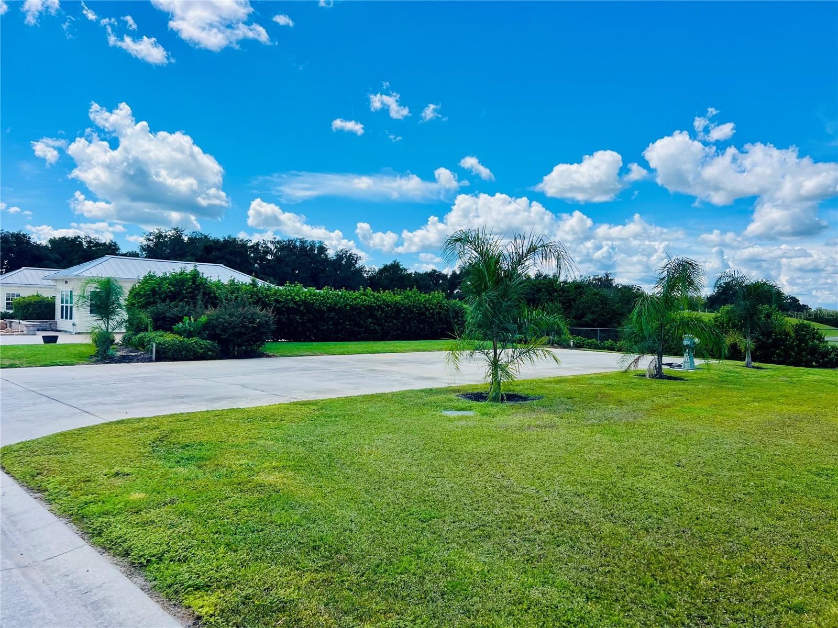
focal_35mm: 26
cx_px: 419
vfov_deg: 53.1
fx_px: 629
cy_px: 314
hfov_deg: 67.3
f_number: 1.5
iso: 50
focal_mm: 5.7
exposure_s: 1/5076
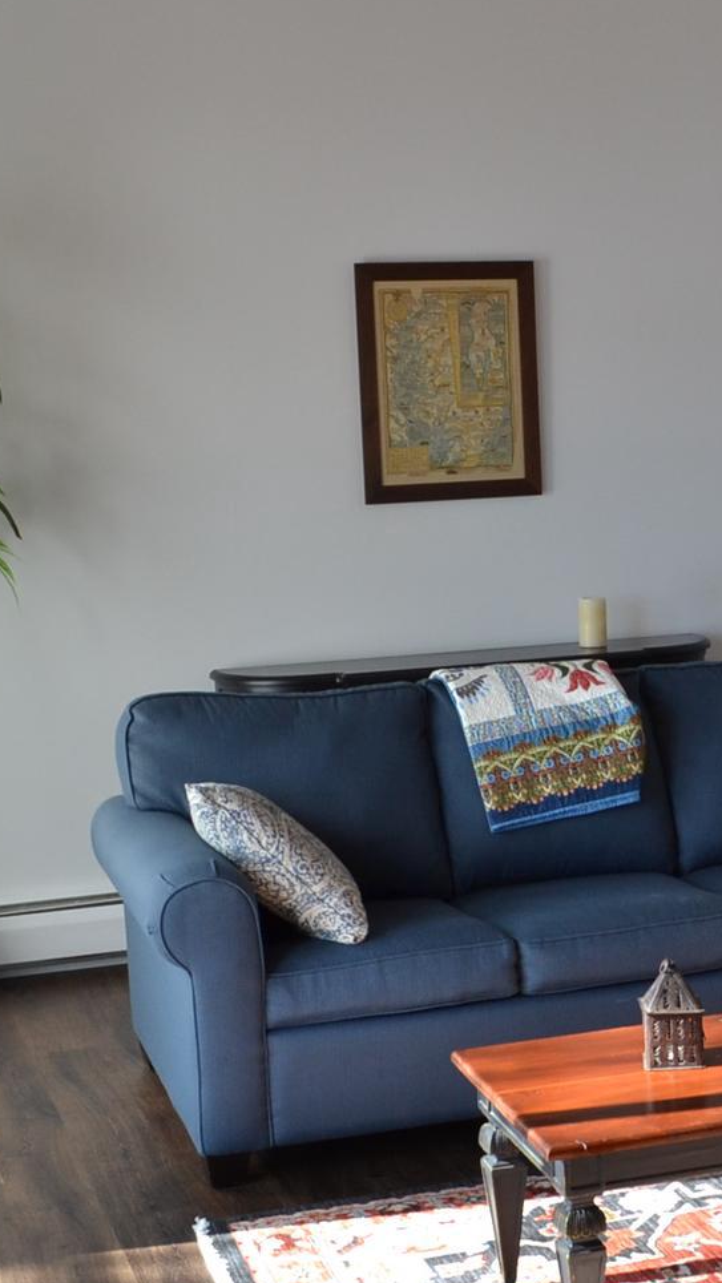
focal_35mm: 60
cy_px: 611
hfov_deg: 19.5
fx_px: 2042
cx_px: 705
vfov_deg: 34.9
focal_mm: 18
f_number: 5
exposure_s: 1/100
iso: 400
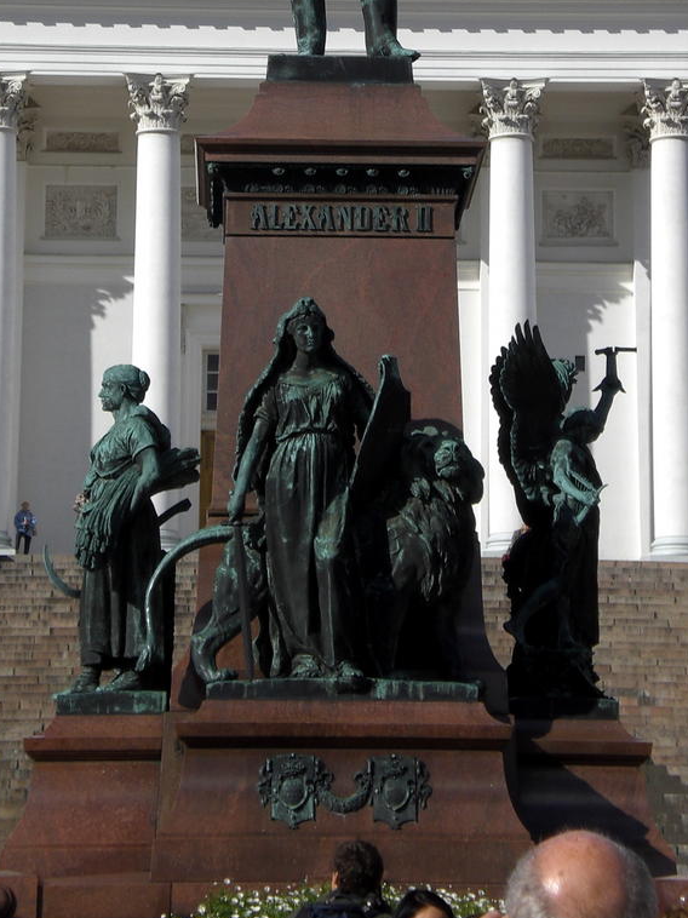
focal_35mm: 147
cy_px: 229
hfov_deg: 10.1
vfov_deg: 13.4
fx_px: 3898
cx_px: 374
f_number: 5
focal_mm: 14.49
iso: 50
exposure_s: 1/500
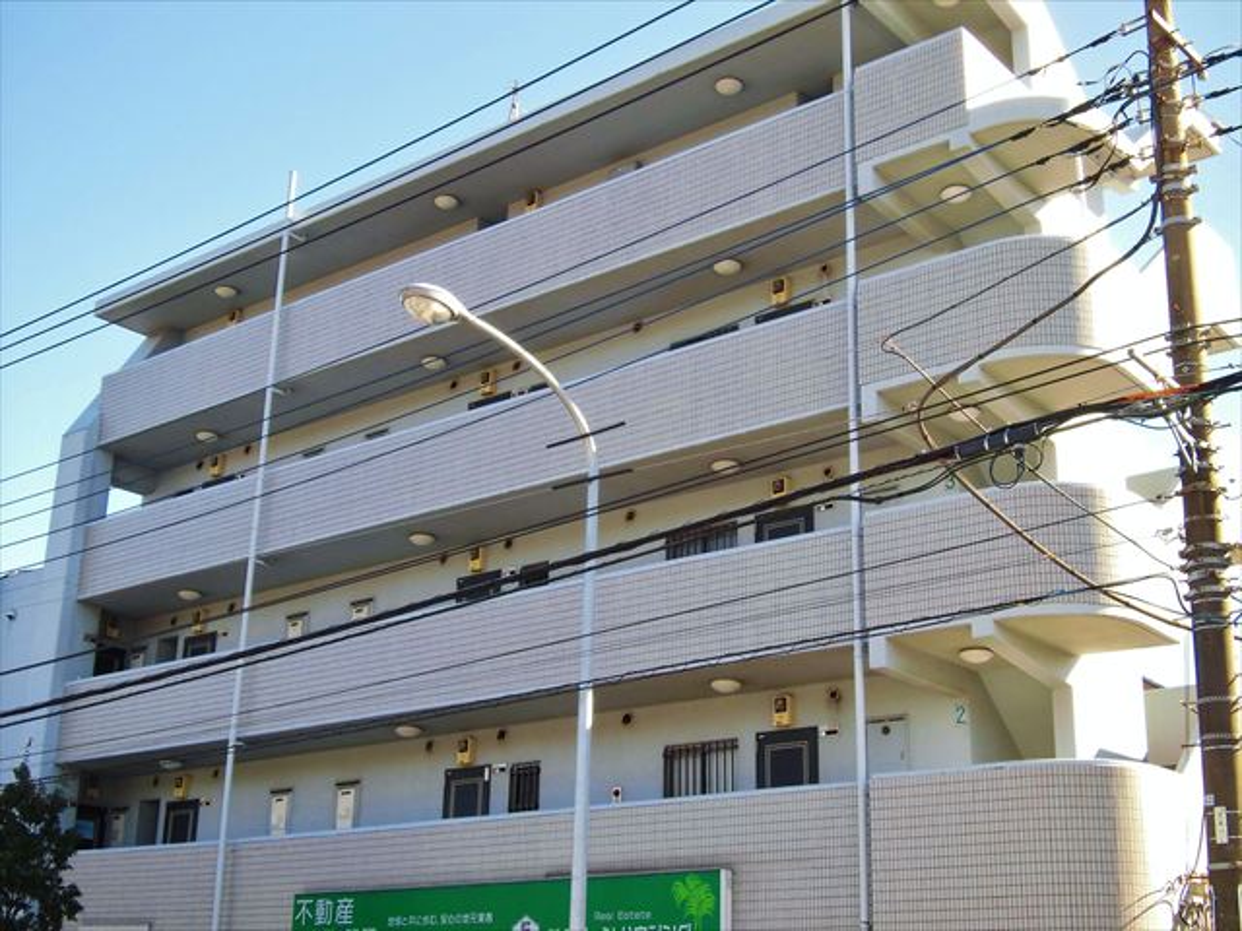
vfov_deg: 30.9
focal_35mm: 47
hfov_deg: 40.4
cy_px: 466
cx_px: 621
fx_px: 1686
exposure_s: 1/200
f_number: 3.4
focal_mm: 8.3
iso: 100
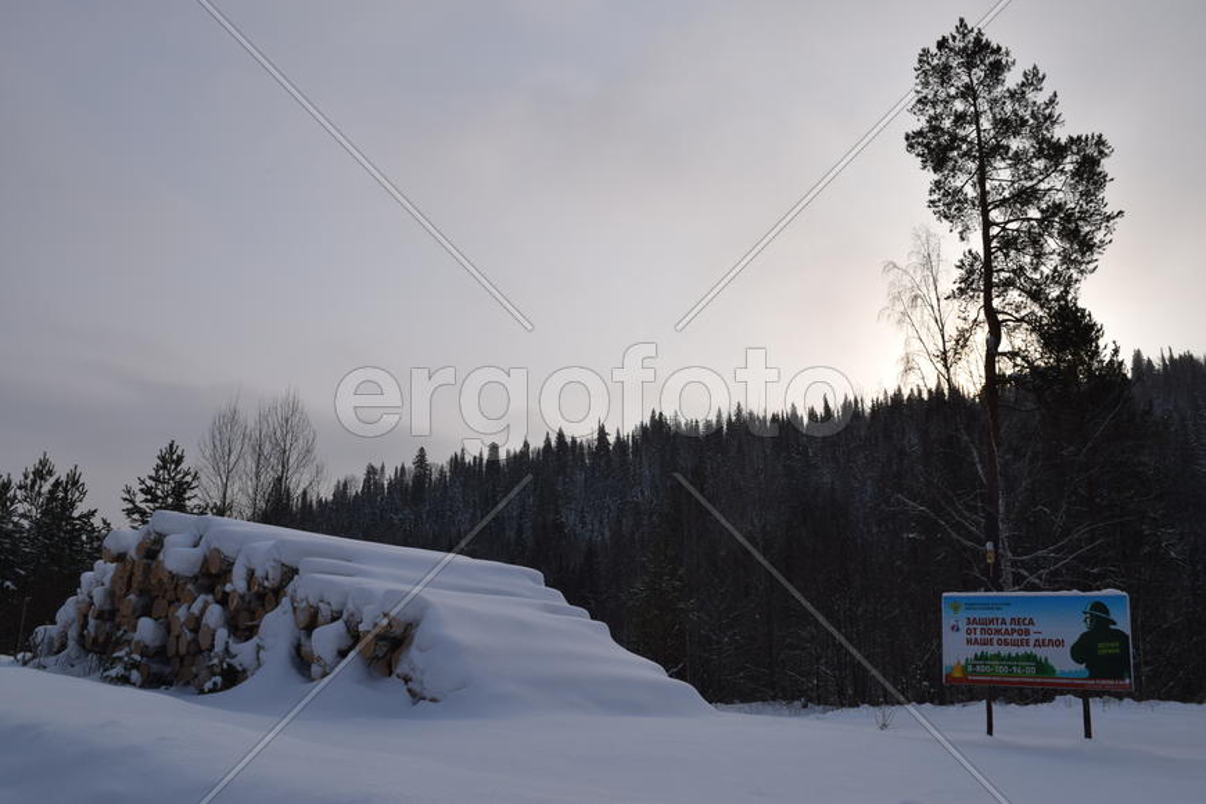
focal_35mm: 27
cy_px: 402
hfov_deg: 67.4
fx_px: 904
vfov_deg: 47.9
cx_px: 603
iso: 200
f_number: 10
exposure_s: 1/500
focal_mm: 18
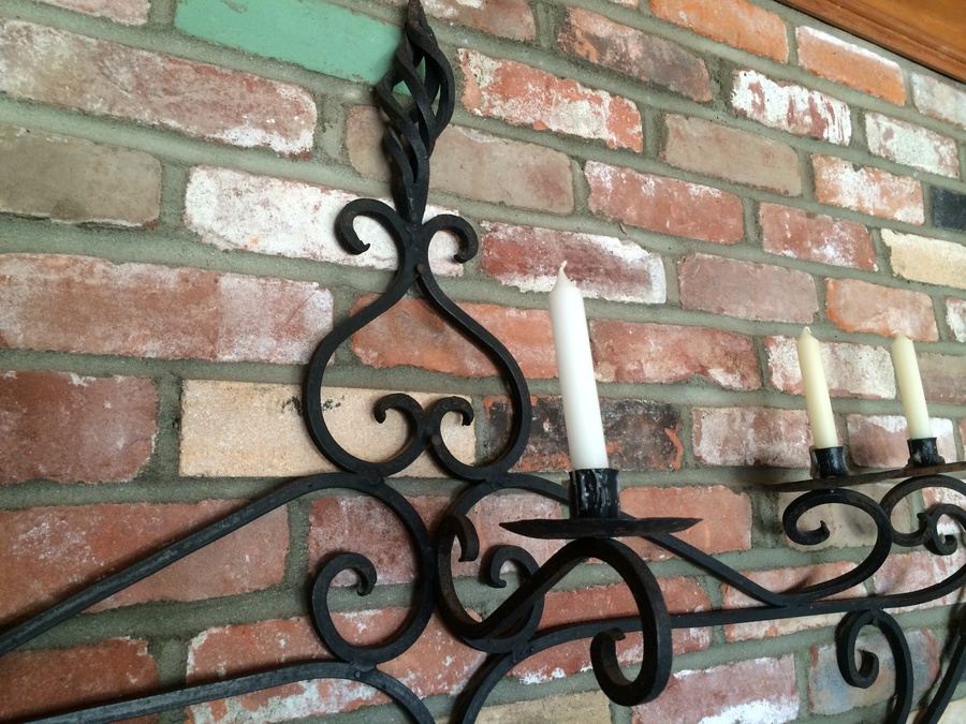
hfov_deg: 60.0
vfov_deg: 46.8
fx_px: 837
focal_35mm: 30
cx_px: 483
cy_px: 362
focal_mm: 4.12
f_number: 2.2
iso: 160
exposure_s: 1/30
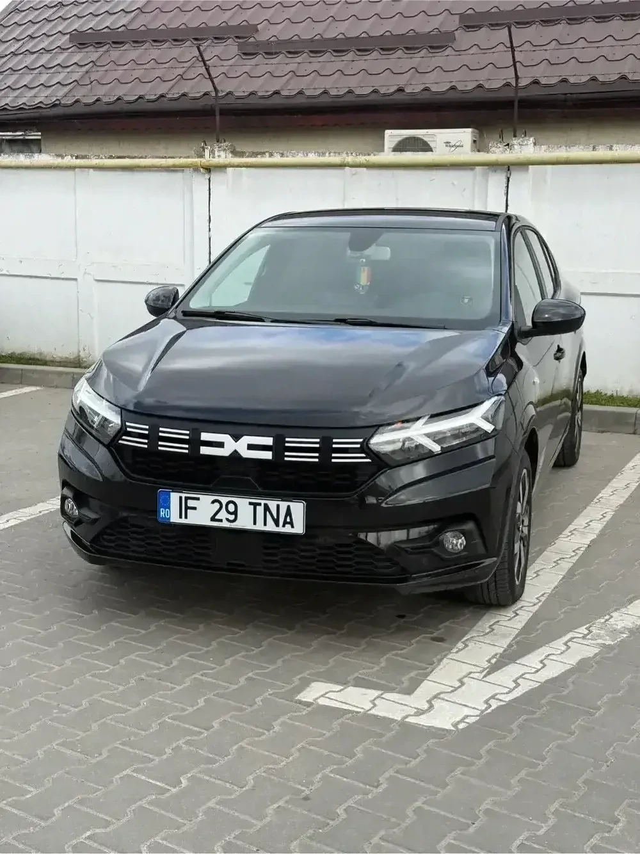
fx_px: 1184
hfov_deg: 30.3
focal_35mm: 48
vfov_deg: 39.7
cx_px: 320
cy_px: 427
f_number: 1.78
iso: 64
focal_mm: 6.76
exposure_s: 1/1838
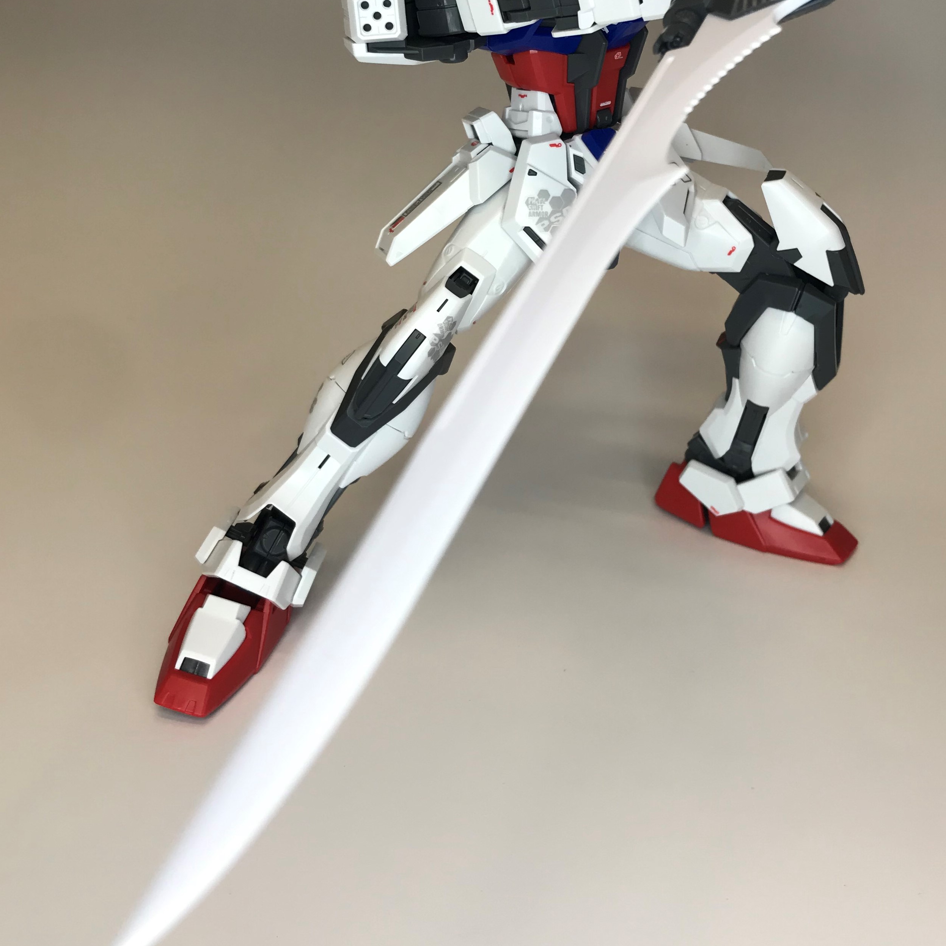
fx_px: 1051
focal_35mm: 34
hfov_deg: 48.4
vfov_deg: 48.2
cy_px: 390
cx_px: 481
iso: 32
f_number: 1.8
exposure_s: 1/120
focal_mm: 3.99
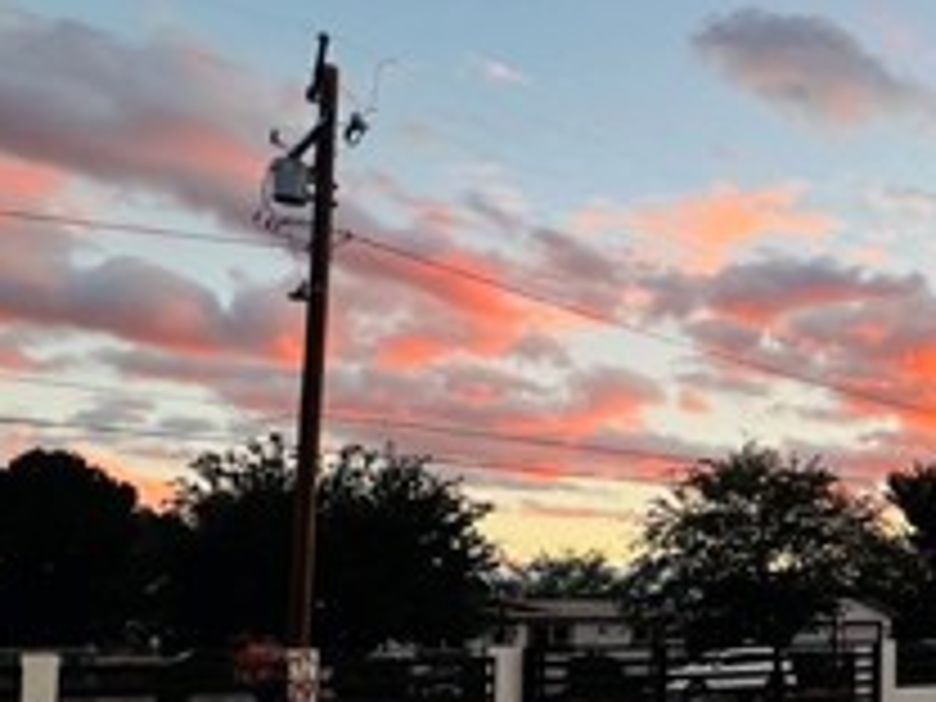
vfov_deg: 34.9
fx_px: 1082
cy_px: 554
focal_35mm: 40
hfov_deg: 35.0
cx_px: 1170
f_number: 1.8
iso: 32
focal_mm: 1.57
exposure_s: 1/106
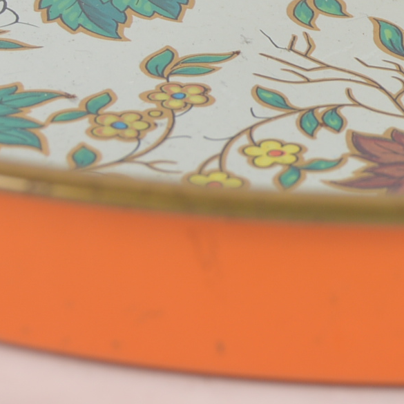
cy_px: -17
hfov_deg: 6.3
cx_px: 462
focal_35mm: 275
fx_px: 3631
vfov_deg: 6.3
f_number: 5.6
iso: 100
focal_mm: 42
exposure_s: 1/80
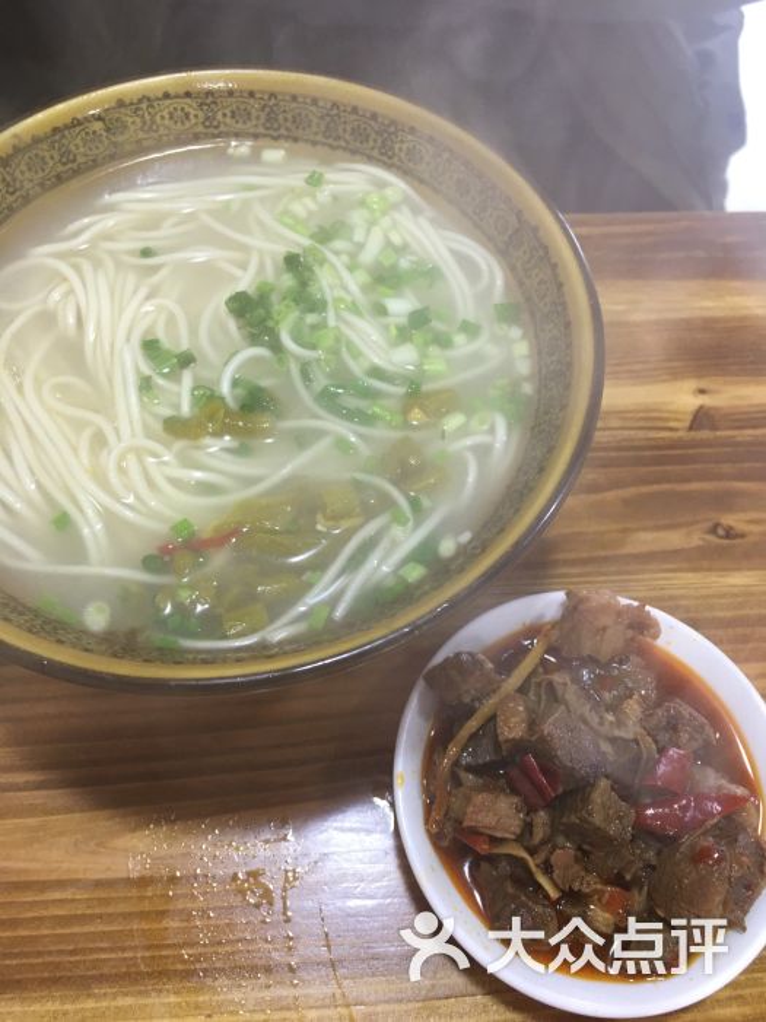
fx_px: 856
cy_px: 511
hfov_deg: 48.2
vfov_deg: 61.7
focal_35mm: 29
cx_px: 383
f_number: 2.2
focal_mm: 4.15
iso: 40
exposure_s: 1/17
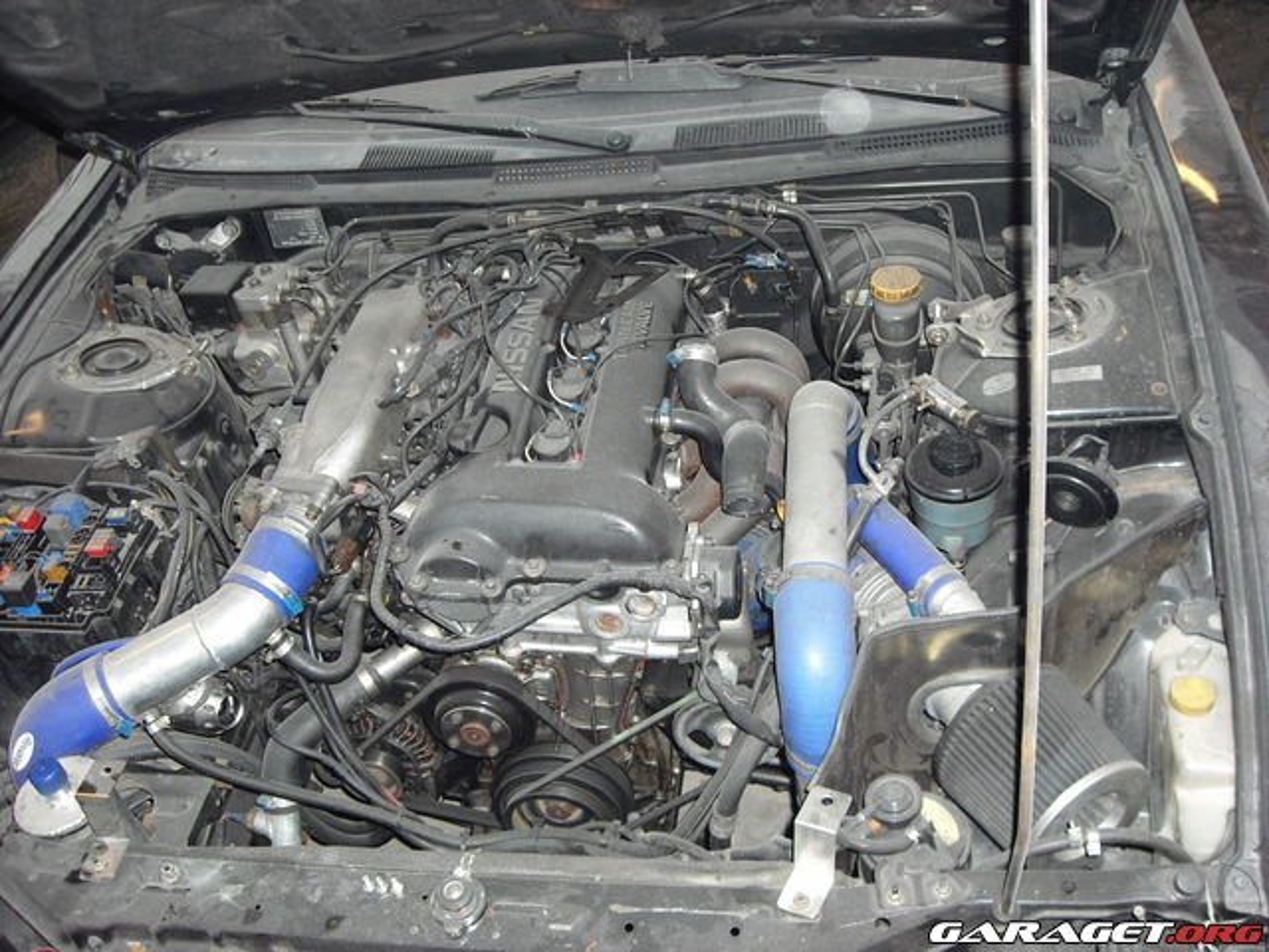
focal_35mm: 37
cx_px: 634
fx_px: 1356
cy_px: 476
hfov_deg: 50.1
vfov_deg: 38.7
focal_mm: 6.2
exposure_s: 1/60
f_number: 2.7
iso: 200
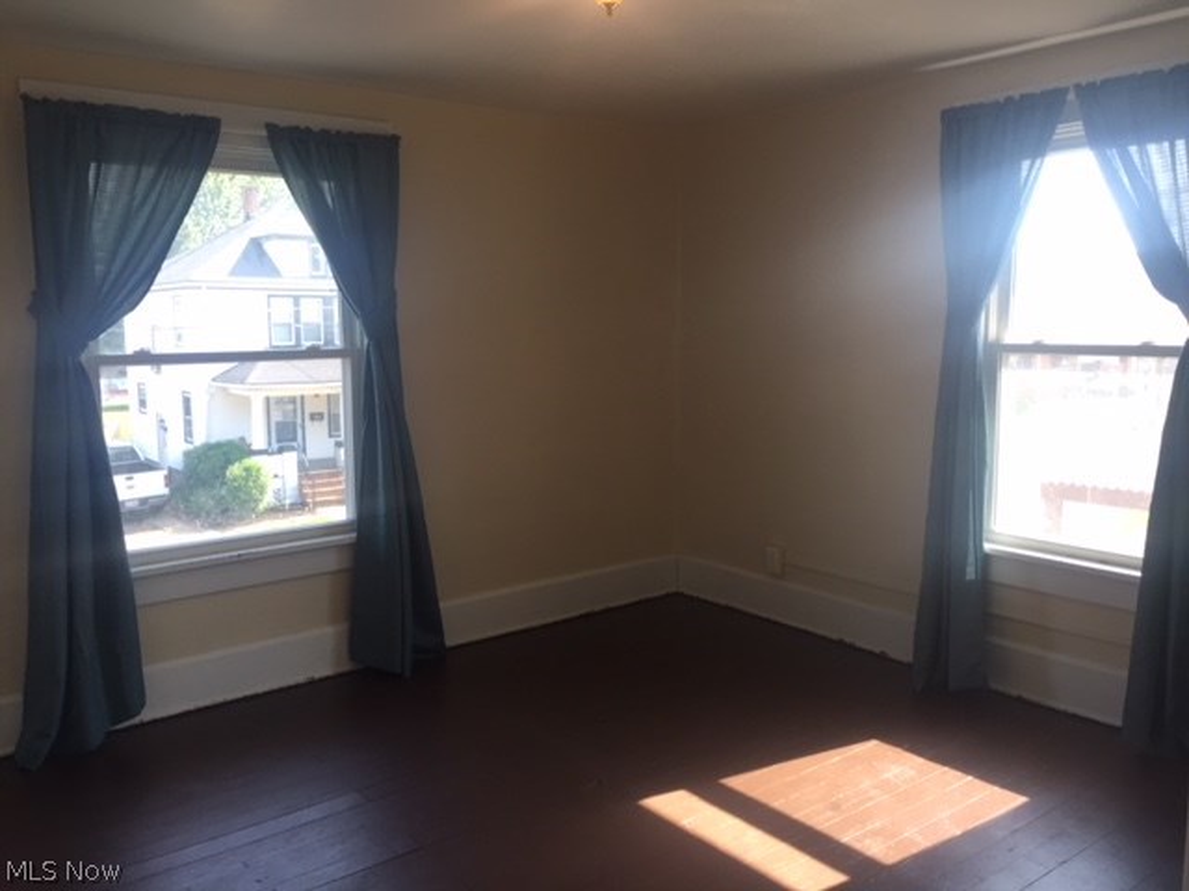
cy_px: 446
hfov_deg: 61.7
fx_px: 996
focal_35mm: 29
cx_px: 594
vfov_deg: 48.2
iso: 50
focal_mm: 4.15
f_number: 2.2
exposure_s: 1/120
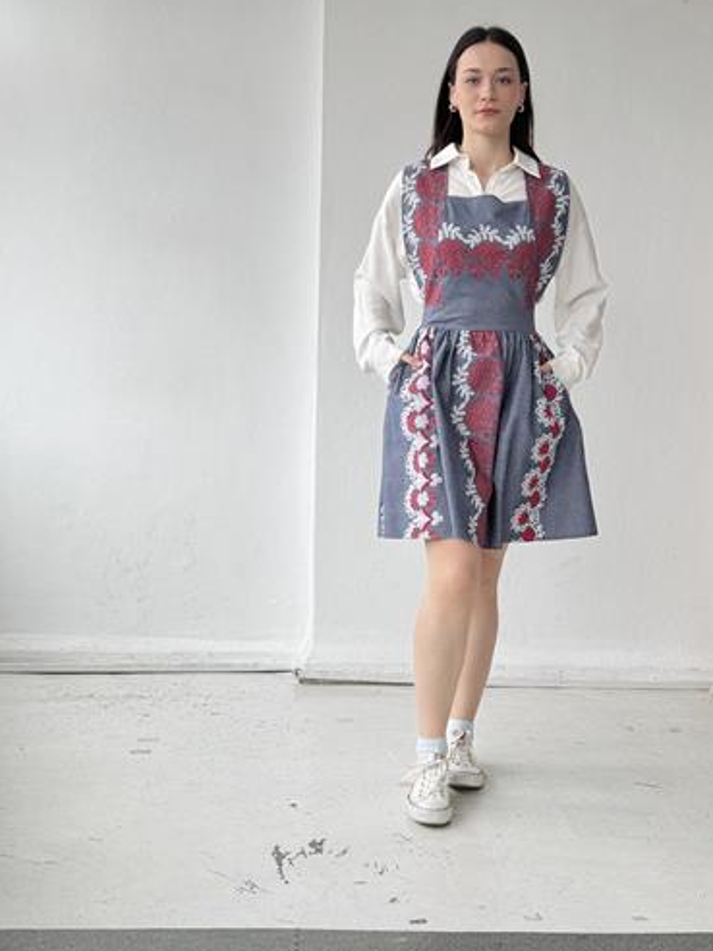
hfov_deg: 28.0
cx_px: 369
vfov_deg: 36.8
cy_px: 444
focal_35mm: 52
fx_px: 1428
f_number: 1.78
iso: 64
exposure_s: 1/289
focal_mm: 6.76
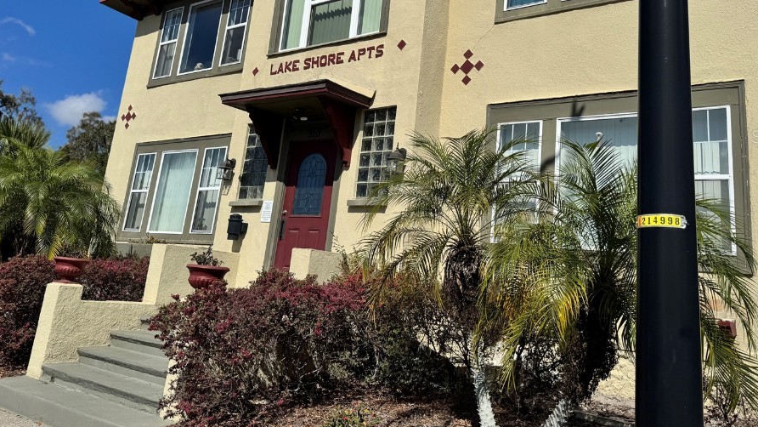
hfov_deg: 64.3
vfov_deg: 38.4
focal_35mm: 30
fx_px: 603
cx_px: 397
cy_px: 136
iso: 80
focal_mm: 6.76
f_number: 1.78
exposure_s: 1/10417
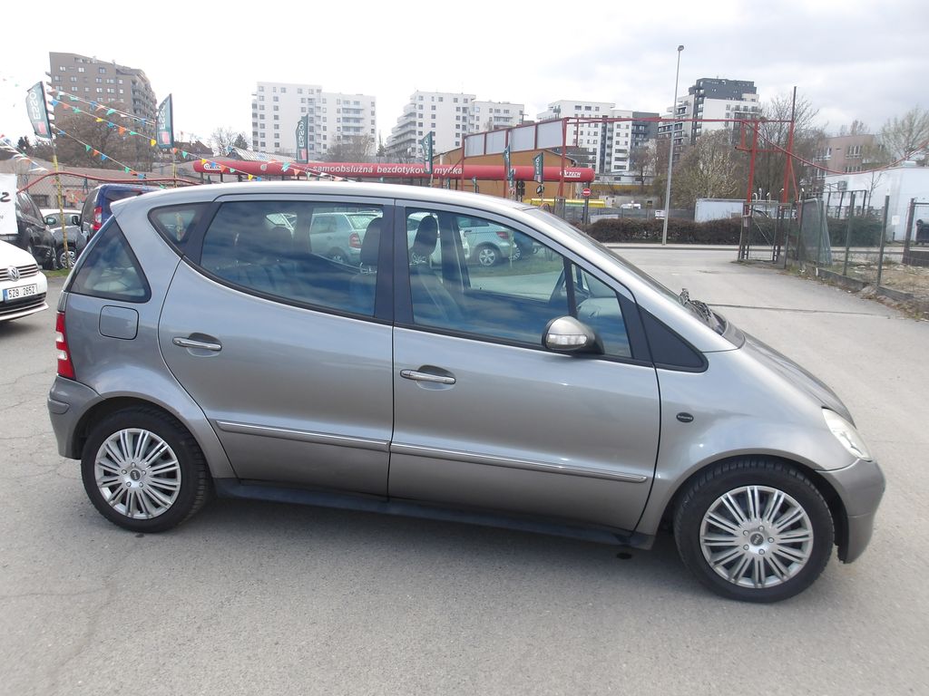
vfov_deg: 51.4
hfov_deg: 65.3
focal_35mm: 27
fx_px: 725
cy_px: 348
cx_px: 464
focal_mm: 4.9
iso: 100
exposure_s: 1/371
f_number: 3
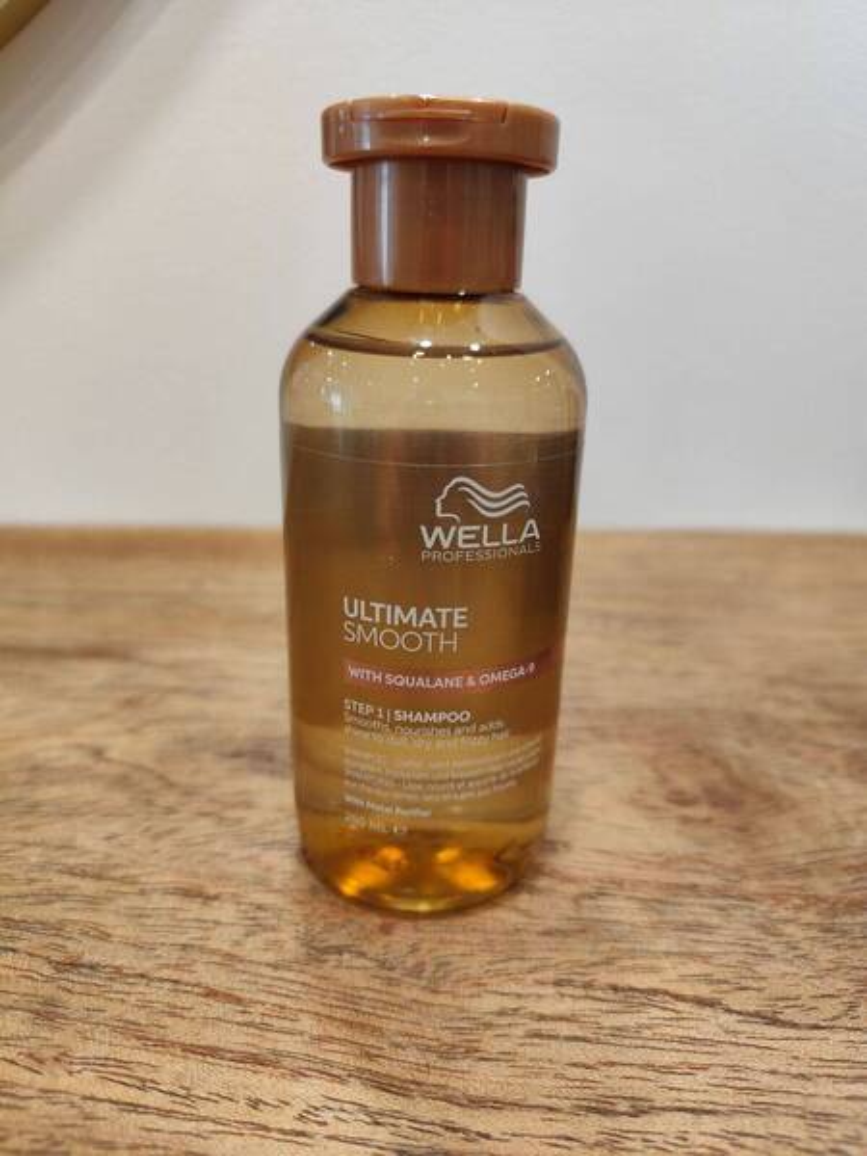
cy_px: 578
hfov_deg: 58.9
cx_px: 434
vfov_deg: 73.9
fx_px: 768
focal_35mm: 23
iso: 500
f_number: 1.65
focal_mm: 6.19
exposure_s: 1/100
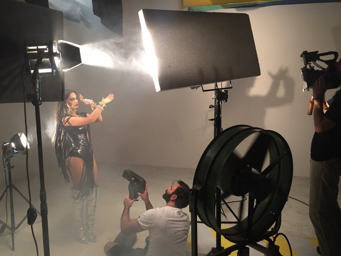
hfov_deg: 61.7
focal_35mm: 29
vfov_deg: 48.2
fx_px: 286
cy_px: 128
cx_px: 170
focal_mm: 4.15
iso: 160
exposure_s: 1/33
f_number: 2.2
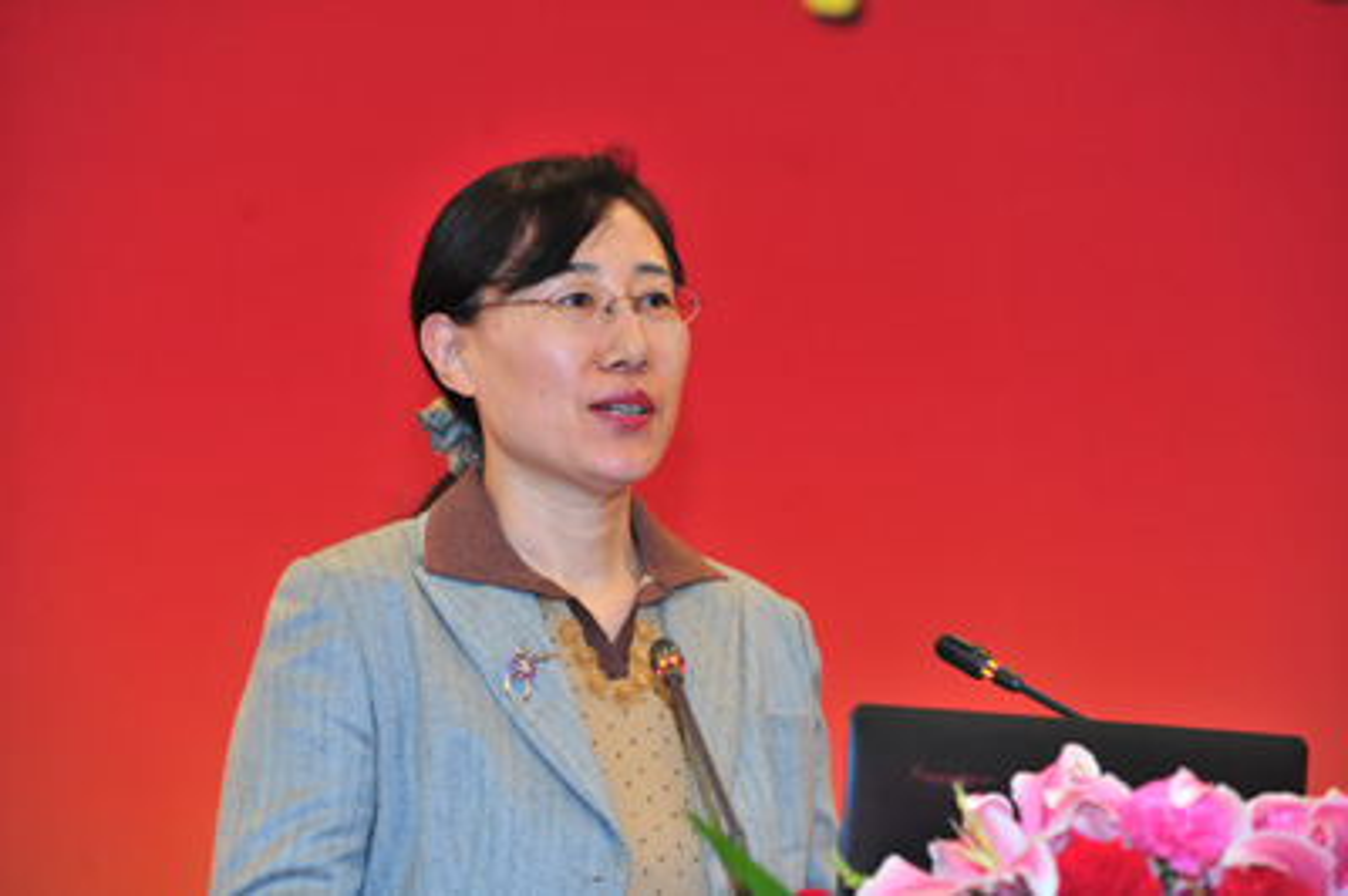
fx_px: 4190
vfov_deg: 12.2
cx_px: 674
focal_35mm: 112
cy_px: 448
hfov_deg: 18.3
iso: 1600
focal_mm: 112
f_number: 4
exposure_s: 1/125
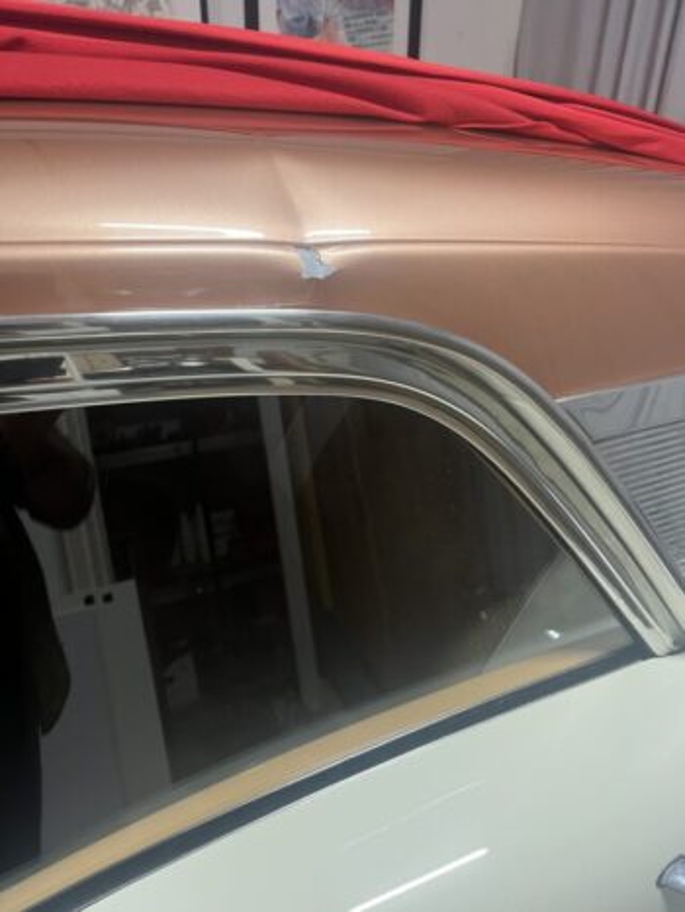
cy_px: 456
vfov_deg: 67.3
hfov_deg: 53.1
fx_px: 685
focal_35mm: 26
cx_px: 342
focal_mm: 5.1
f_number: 1.6
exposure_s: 1/50
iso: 200
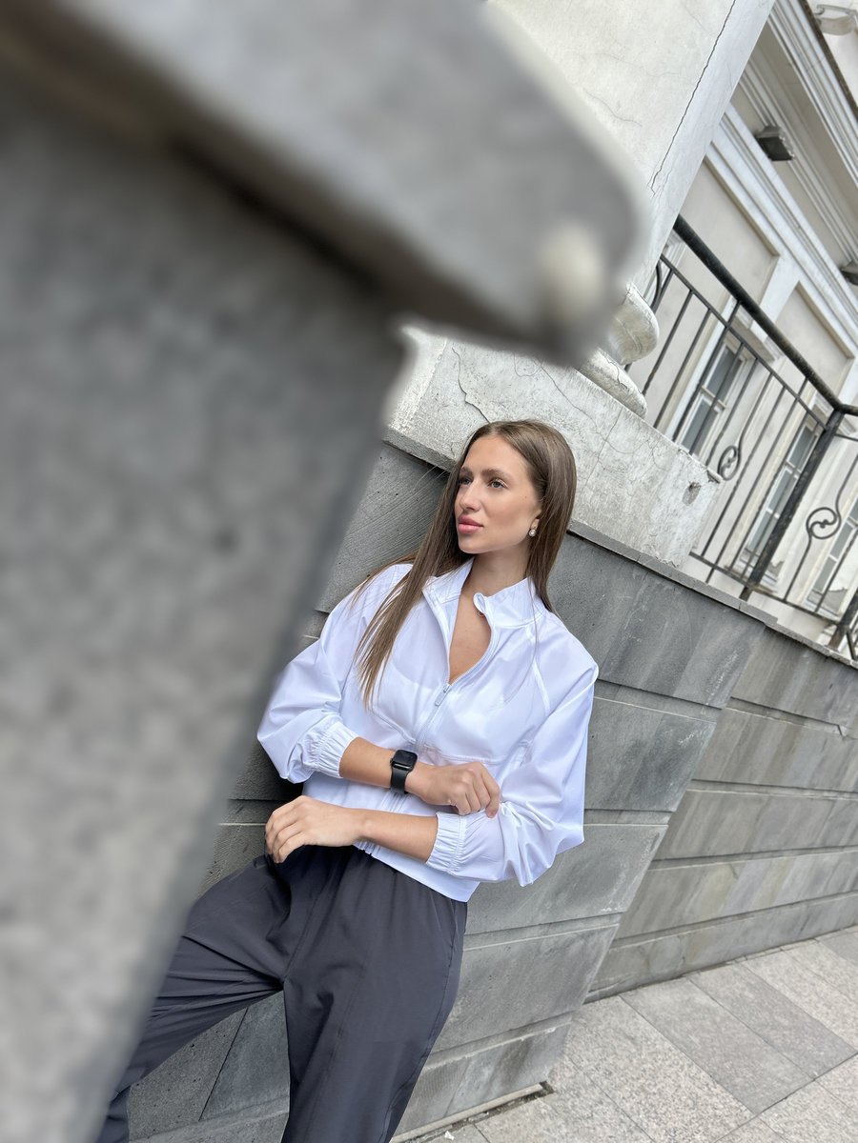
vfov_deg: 67.3
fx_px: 859
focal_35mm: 26
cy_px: 572
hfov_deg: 53.1
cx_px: 429
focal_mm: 5.7
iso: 50
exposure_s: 1/1669
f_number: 1.5
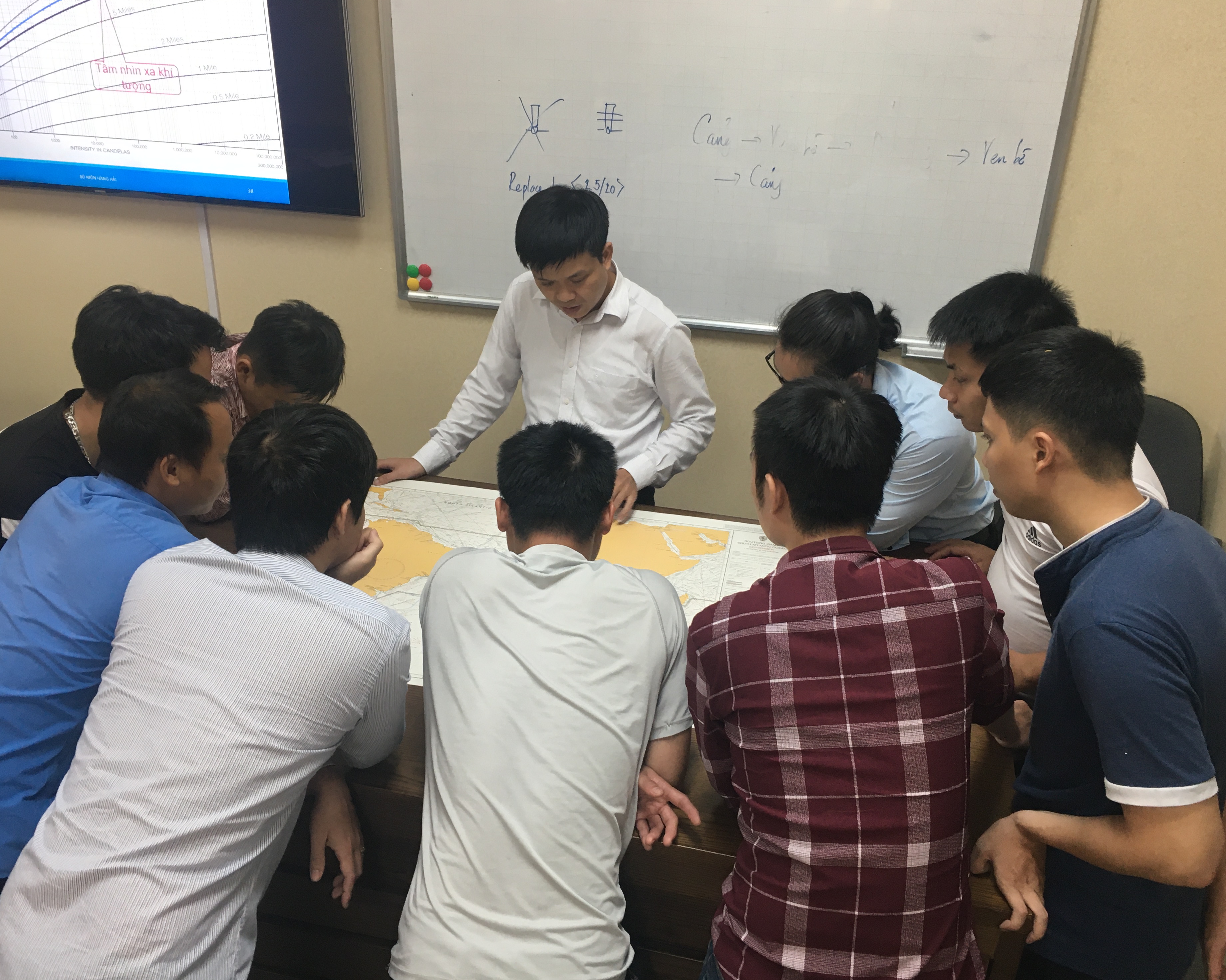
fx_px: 1125
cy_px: 483
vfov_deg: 47.1
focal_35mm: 31
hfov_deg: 57.2
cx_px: 602
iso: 100
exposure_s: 1/33
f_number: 2.2
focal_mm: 4.15
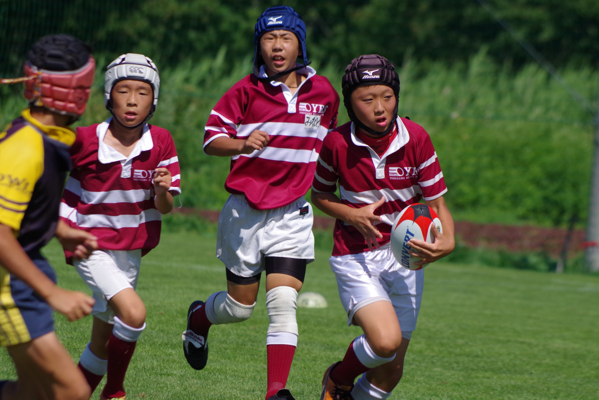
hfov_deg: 4.6
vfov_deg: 3.1
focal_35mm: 450
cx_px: 300
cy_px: 200
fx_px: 7487
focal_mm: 300
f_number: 8
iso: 800
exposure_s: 1/2500
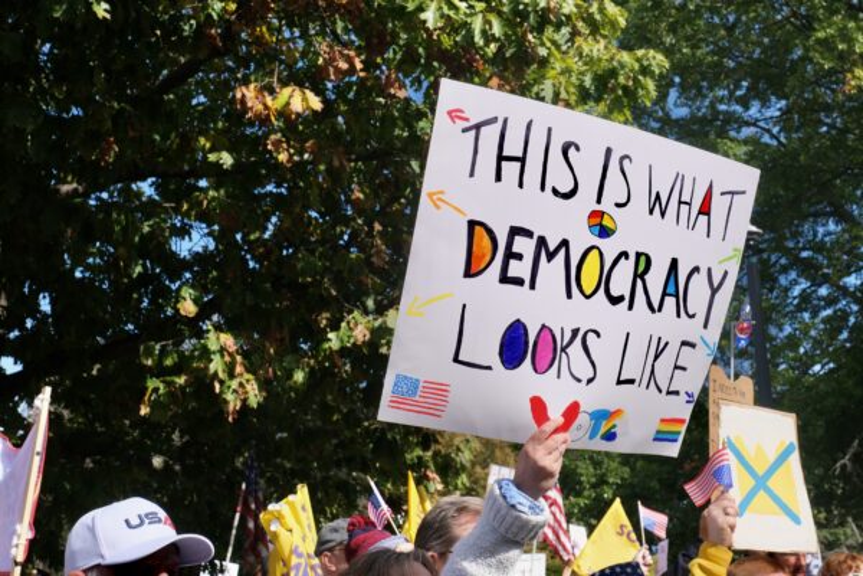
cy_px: 288
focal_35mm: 45
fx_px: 1079
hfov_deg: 43.6
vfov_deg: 29.9
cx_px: 432
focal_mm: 30.2
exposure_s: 1/450
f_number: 7.1
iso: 320
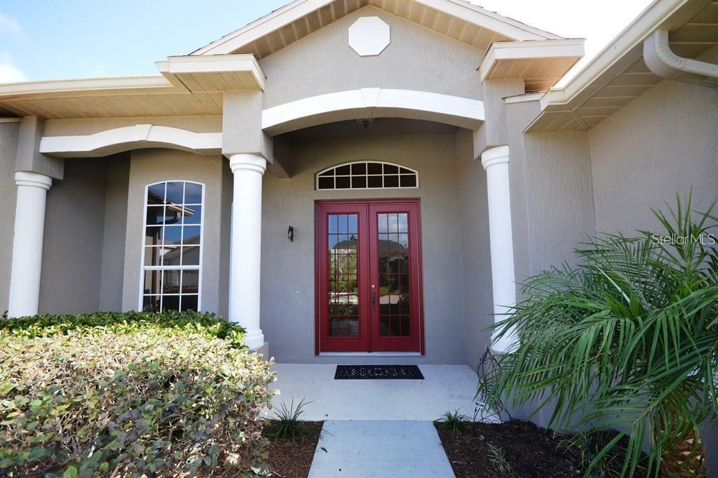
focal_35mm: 15
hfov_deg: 100.4
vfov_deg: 77.2
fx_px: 299
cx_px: 359
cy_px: 239
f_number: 8
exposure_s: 1/250
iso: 400
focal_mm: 10
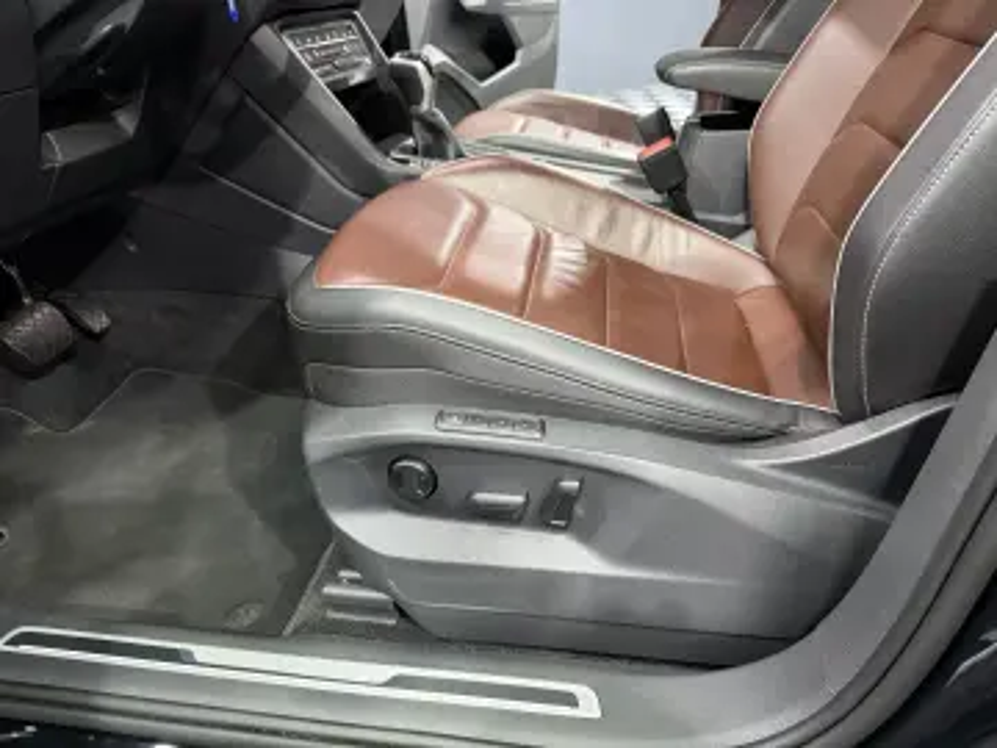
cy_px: 374
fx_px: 691
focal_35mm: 24
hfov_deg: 71.6
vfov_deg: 56.8
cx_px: 498
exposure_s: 1/50
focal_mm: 6.76
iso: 800
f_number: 1.78
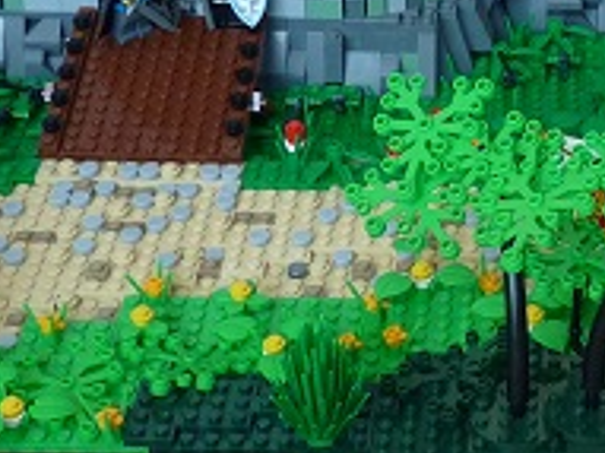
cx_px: 675
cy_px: 38
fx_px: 1974
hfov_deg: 16.9
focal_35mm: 113
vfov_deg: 13.0
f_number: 2.8
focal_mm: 4.8
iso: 250
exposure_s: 1/30
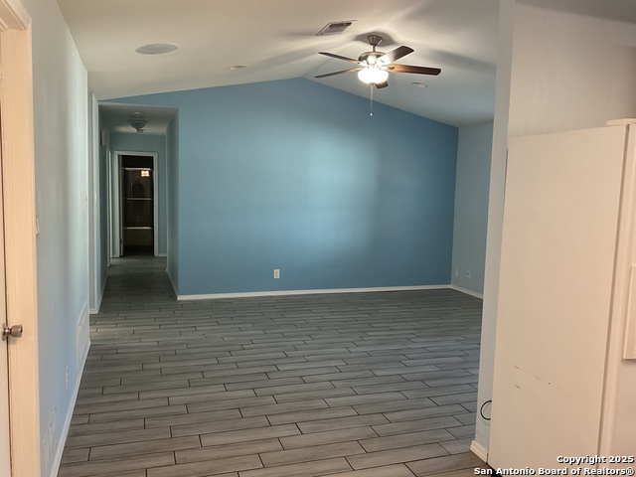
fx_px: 533
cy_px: 238
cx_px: 318
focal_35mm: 29
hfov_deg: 61.7
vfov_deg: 48.2
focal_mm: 3
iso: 80
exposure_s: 1/60
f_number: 1.8
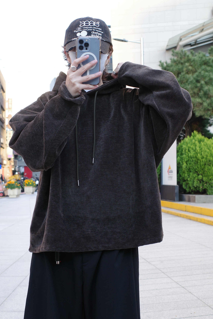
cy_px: 160
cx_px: 106
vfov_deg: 39.6
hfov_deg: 27.0
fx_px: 444
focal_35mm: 50
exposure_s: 1/125
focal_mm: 18.3
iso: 200
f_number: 2.8
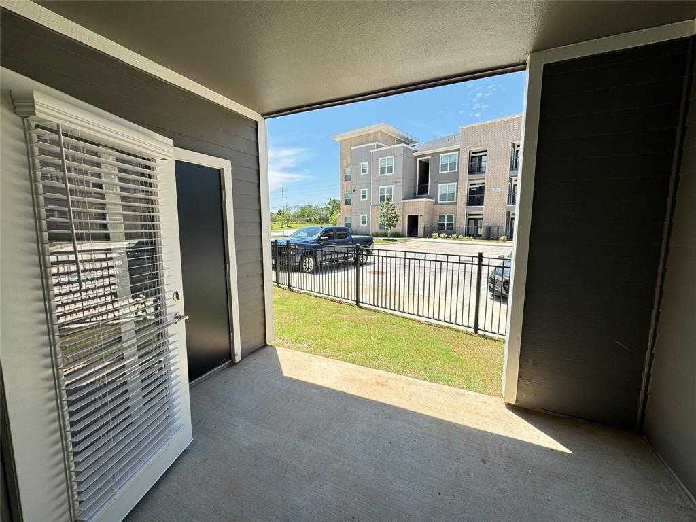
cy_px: 261
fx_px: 281
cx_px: 348
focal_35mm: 14
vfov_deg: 85.7
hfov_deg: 102.1
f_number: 2.2
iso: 40
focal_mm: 2.22
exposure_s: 1/681
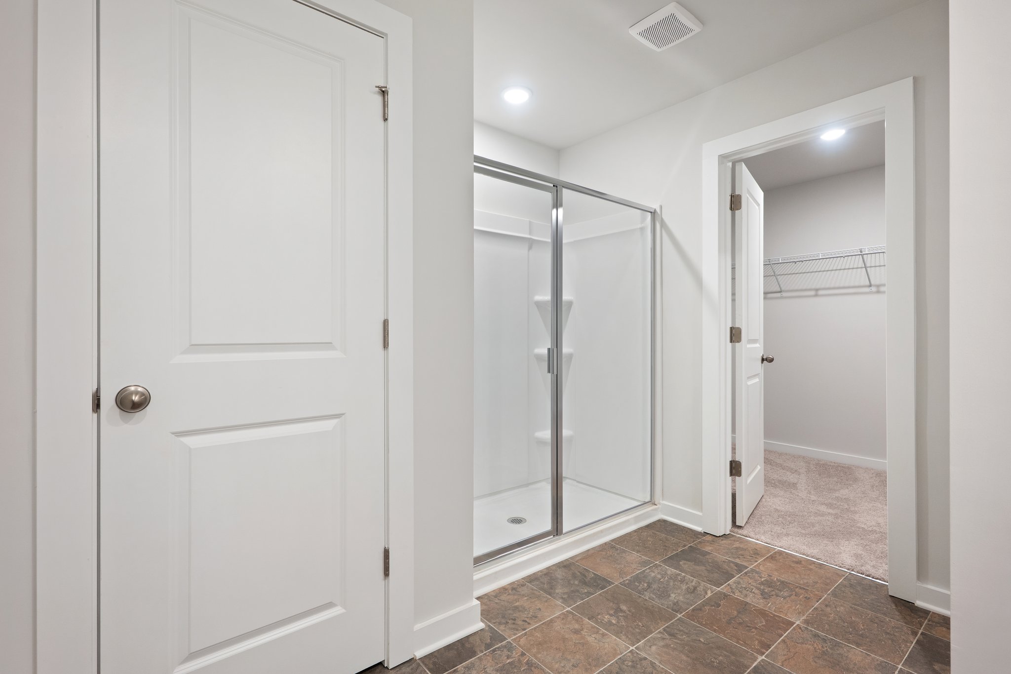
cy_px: 337
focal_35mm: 16
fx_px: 449
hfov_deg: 96.7
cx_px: 506
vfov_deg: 73.7
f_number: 8
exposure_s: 1/2
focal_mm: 16
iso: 640
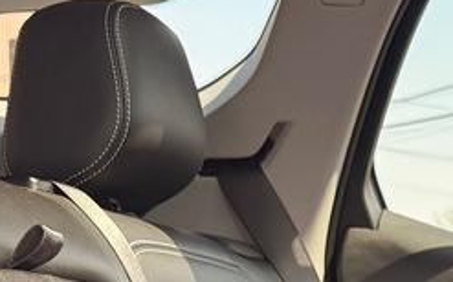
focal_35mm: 132
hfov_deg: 15.6
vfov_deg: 9.1
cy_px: 635
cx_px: 424
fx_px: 1629
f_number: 1.78
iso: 100
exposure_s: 1/293
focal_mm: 6.76
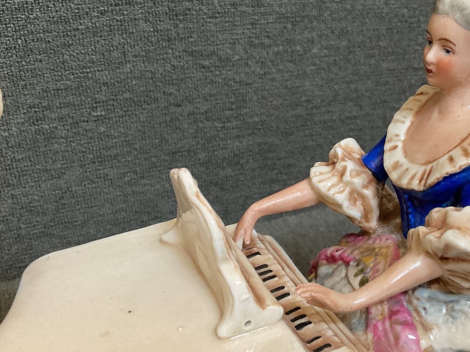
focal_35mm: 45
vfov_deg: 32.2
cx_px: 358
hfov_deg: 40.8
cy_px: 185
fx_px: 611
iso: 160
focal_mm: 3
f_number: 1.8
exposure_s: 1/60
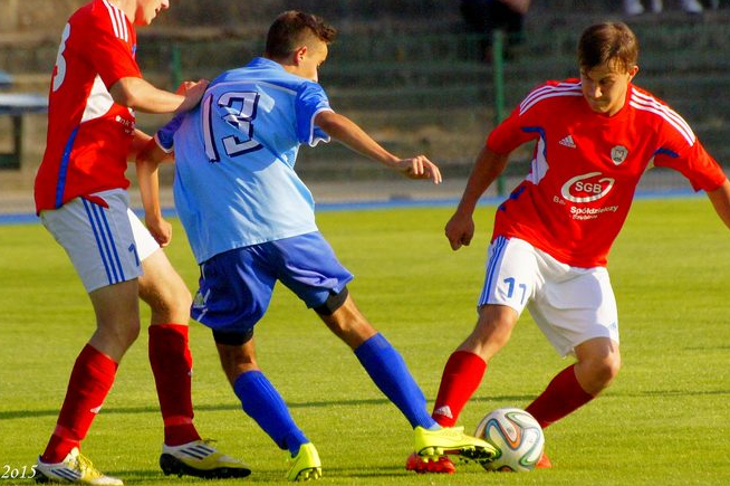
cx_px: 387
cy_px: 179
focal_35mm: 585
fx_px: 11853
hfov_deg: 3.5
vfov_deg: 2.3
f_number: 5.6
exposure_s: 1/4000
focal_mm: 300
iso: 1000
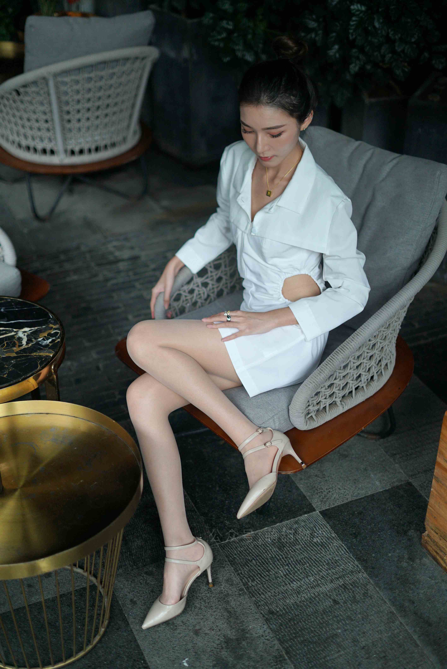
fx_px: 930
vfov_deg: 39.6
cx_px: 224
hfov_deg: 27.0
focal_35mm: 50
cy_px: 334
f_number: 1.8
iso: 320
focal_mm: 50
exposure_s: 1/1600
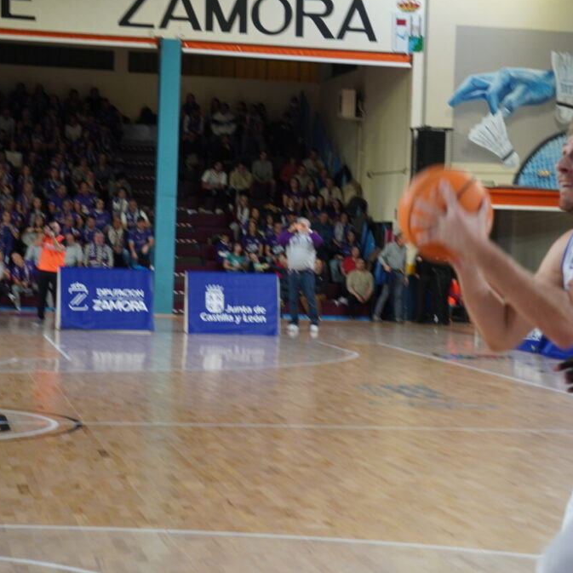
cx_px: 369
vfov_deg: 16.3
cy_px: 284
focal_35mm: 107
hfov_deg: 16.3
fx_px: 1997
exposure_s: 1/160
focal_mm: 55
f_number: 4.5
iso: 640
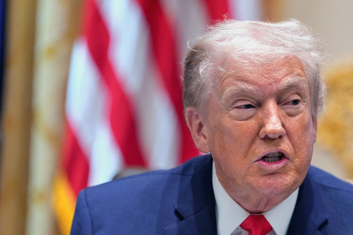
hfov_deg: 9.1
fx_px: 2205
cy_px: 174
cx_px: 252
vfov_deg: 6.1
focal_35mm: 225
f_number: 2.2
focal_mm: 150
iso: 2000
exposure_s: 1/323
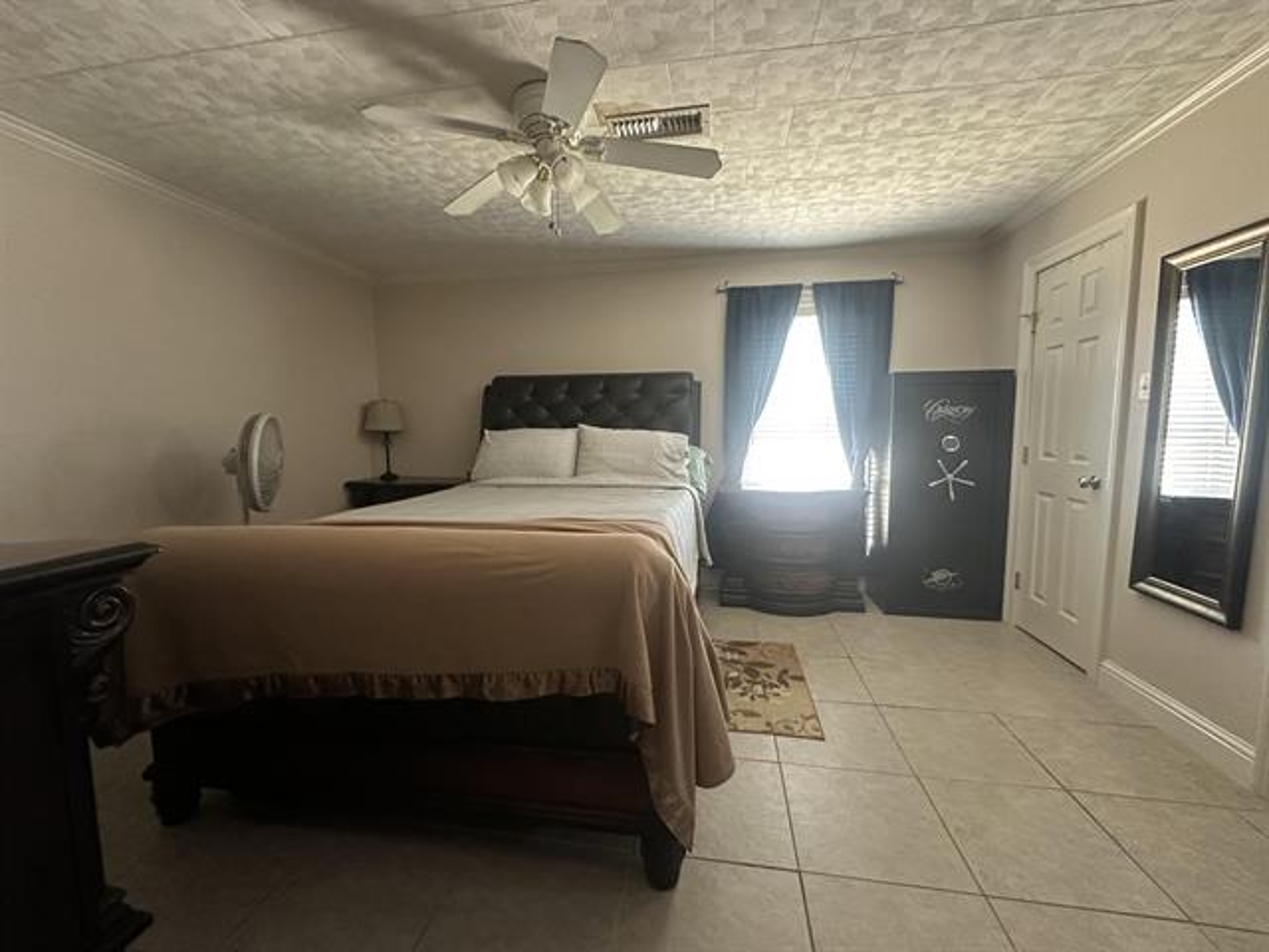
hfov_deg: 102.1
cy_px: 476
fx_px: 513
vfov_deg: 85.7
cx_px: 634
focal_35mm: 14
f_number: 2.2
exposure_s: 1/60
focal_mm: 2.22
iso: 640
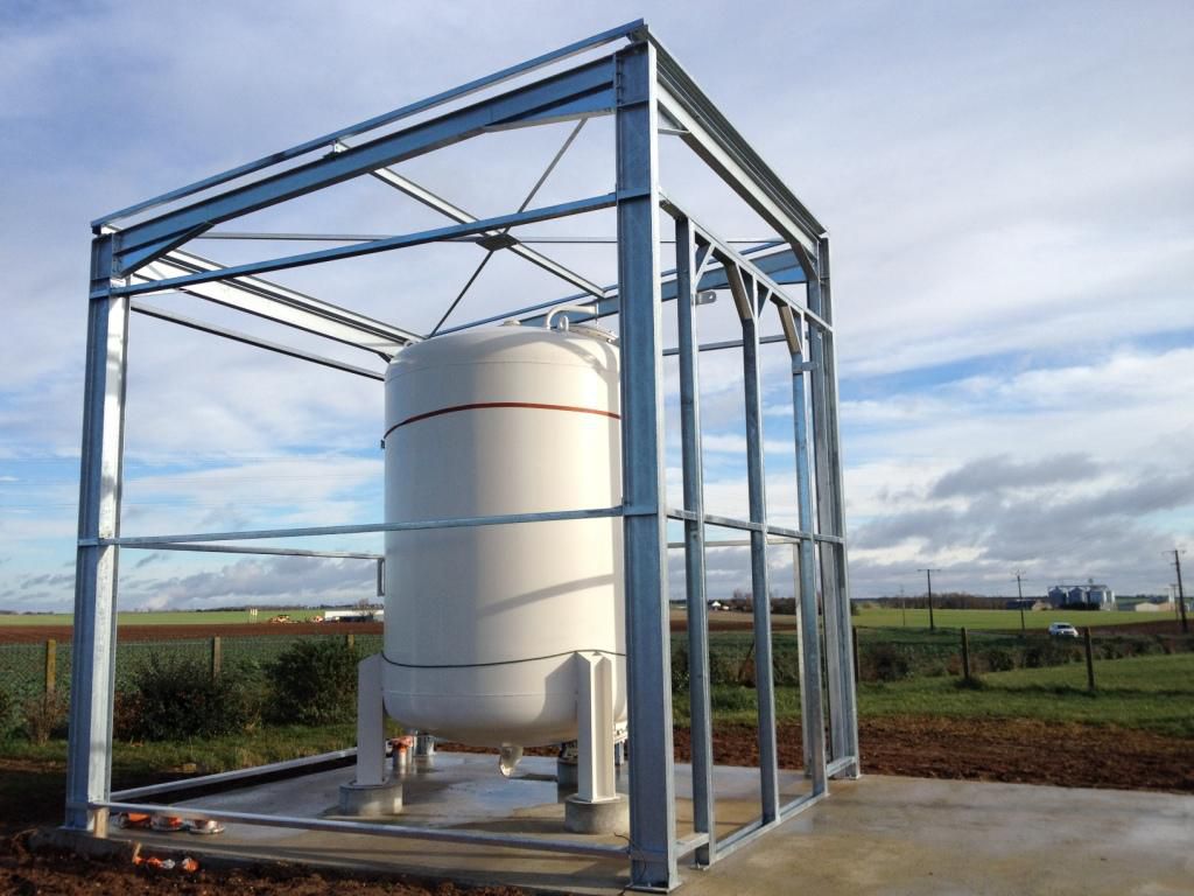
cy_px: 448
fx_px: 1207
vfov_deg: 40.7
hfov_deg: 52.6
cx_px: 597
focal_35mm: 35
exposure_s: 1/1416
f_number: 2.4
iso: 50
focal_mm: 4.28
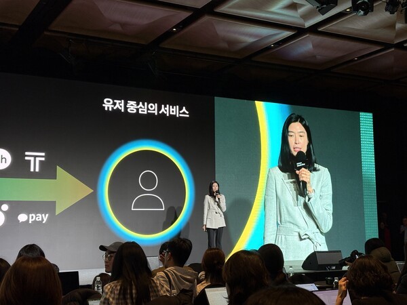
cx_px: 204
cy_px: 152
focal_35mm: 52
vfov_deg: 28.0
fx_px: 611
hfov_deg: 36.8
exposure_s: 1/60
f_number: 1.6
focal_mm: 5.96
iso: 80
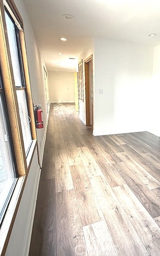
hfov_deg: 57.1
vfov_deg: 85.1
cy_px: 128
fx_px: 139
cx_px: 117
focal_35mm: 20
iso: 160
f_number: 2.2
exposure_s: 1/120
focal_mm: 2.22
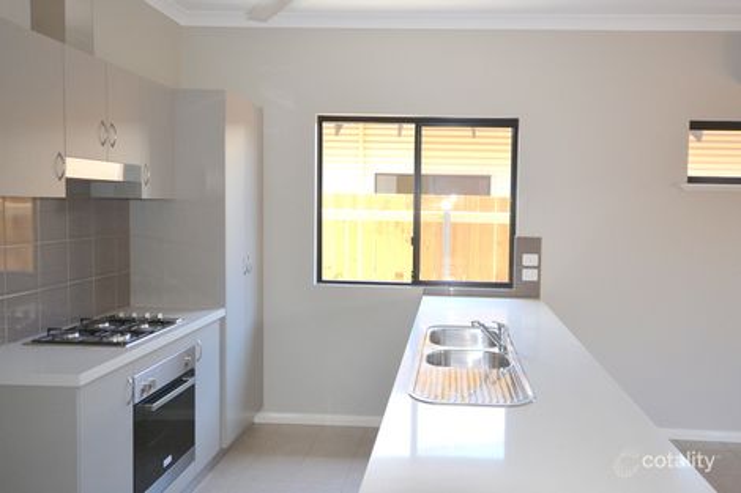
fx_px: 432
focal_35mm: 21
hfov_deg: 81.2
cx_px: 370
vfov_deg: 59.5
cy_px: 246
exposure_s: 1/60
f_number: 4.8
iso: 400
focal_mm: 14
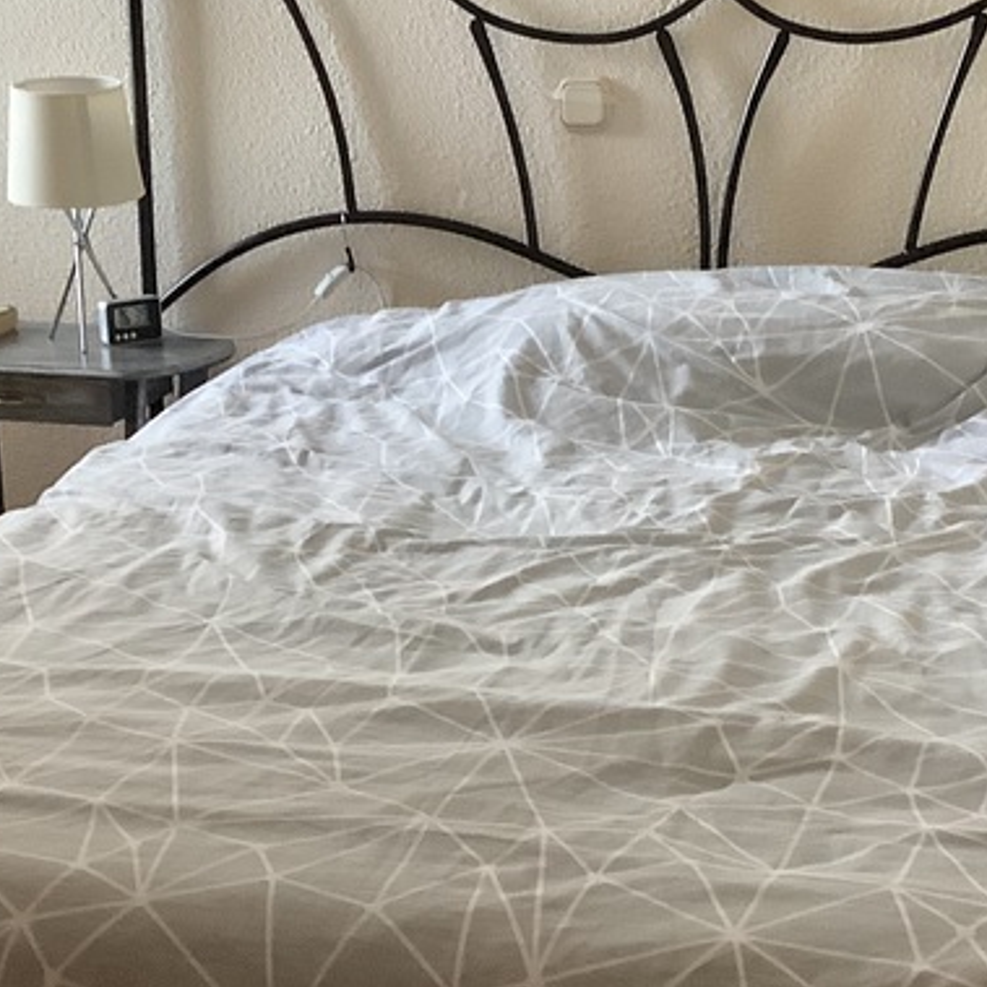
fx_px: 2387
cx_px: 503
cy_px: 659
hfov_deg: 23.4
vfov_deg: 23.3
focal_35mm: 74
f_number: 2.4
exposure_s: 1/60
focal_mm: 3.3
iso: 400
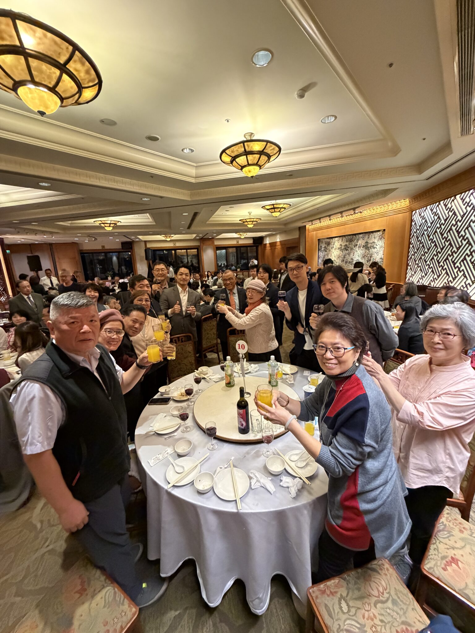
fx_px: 256
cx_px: 238
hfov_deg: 85.7
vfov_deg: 102.1
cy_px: 316
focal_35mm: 14
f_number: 2.2
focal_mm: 2.22
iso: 800
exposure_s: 1/60
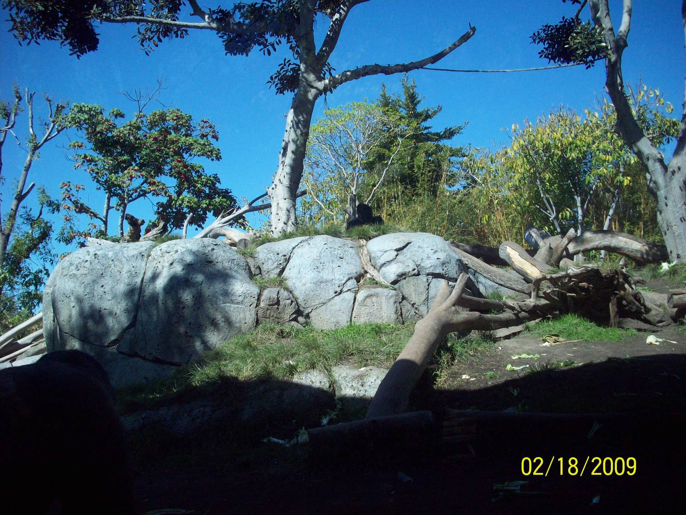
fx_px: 733
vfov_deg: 38.7
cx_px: 343
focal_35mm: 37
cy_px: 258
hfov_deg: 50.1
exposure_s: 1/223
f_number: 5.6
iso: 80
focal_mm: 6.2
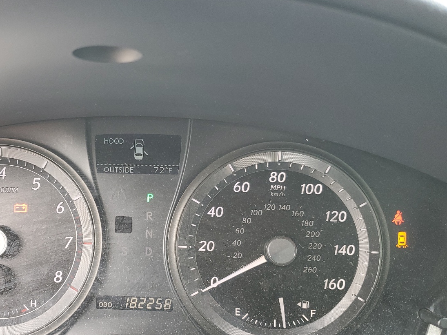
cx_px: 133
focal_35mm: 38
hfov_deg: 47.8
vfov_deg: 37.6
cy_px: 192
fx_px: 491
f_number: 1.5
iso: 78
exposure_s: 1/60.2
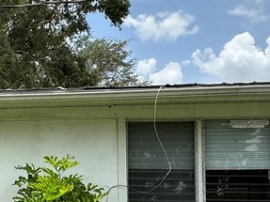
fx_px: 390
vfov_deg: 28.5
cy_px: 161
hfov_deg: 37.2
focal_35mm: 50
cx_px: 65
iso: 50
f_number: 2.2
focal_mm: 2.22
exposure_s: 1/1453
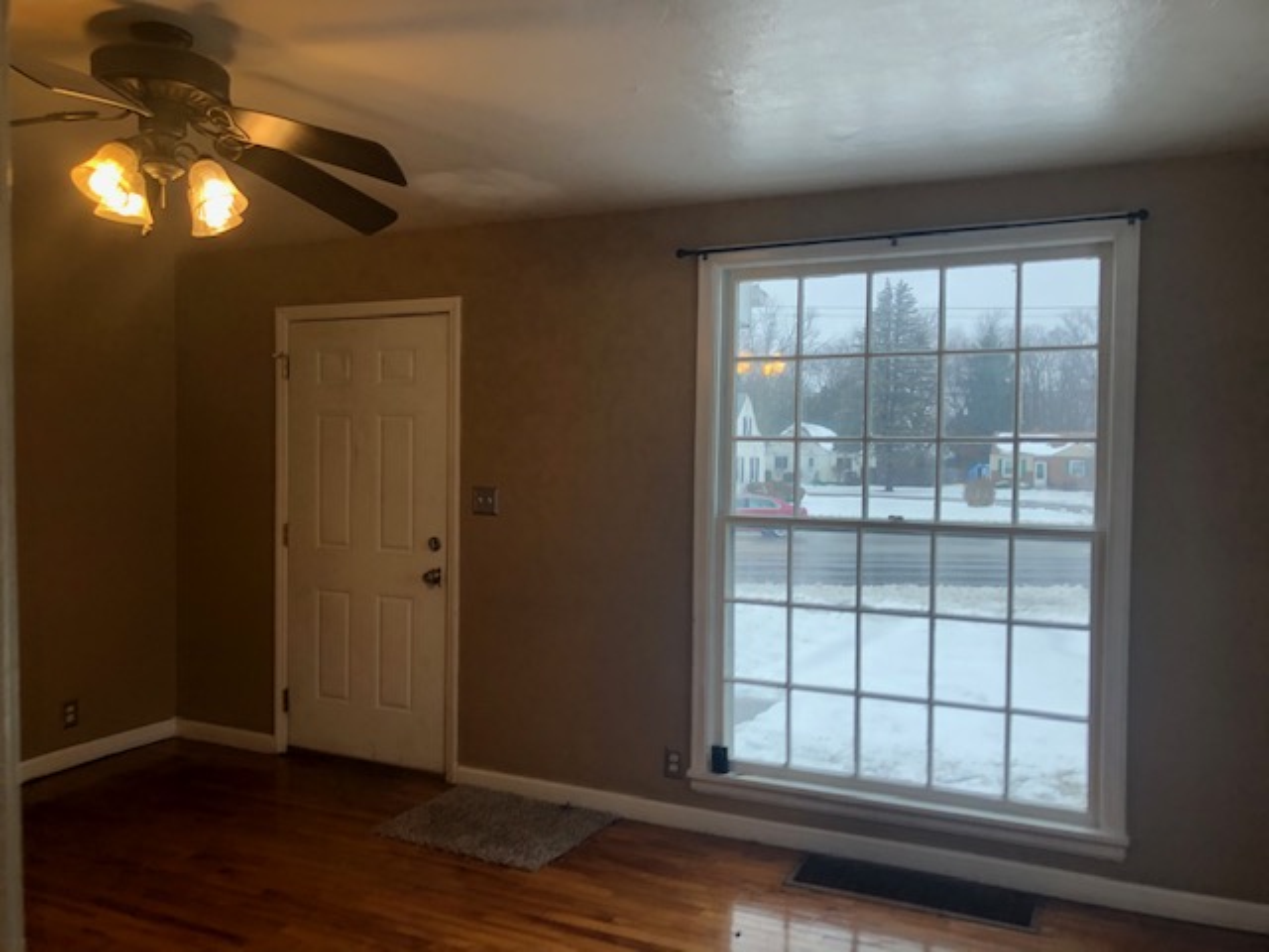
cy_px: 476
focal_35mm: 28
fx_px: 1026
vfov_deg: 49.7
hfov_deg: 63.4
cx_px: 634
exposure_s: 1/120
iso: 64
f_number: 1.8
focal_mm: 3.99
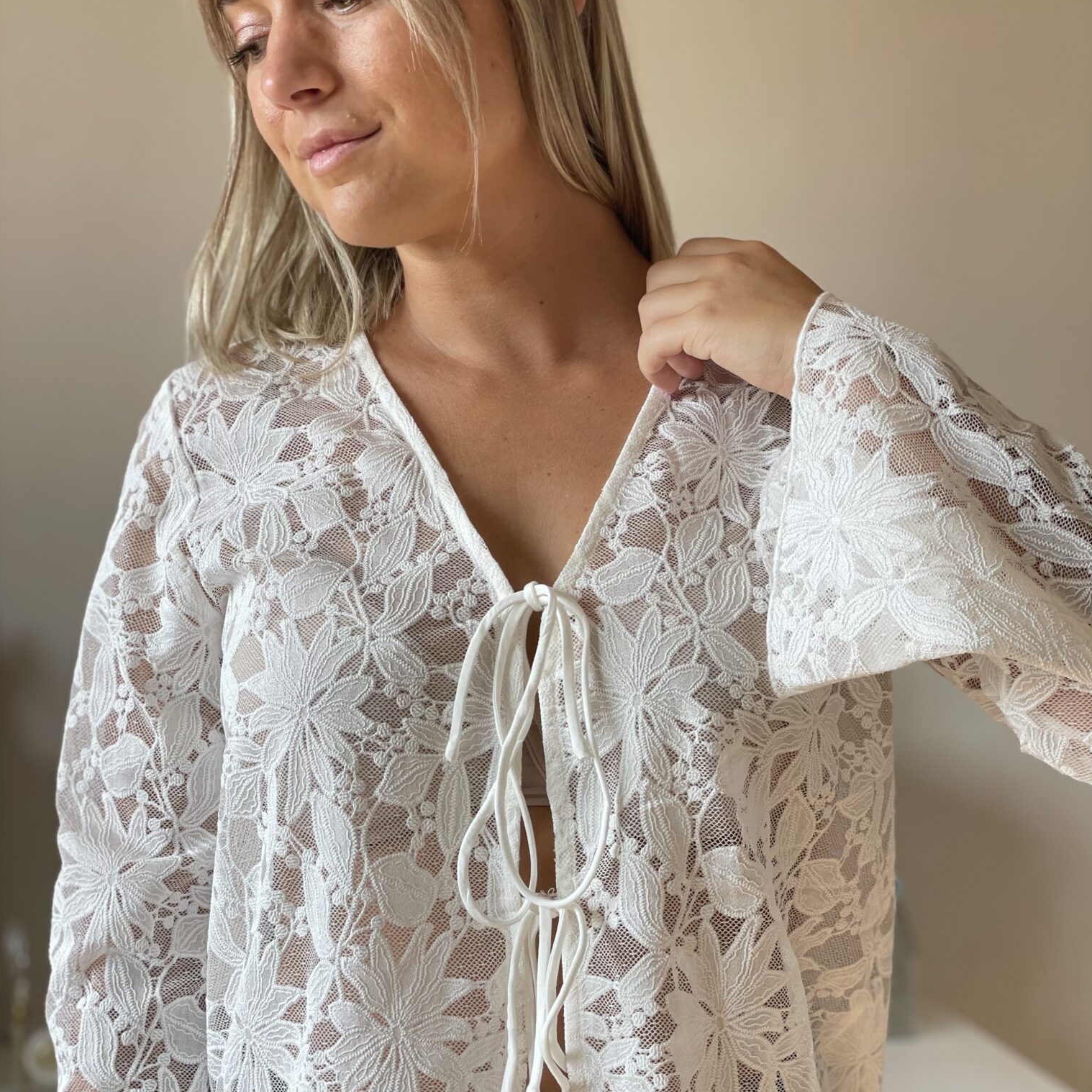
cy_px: 601
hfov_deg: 27.7
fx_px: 2213
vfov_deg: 27.7
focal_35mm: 62
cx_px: 548
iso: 32
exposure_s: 1/122
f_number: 2
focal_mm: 6
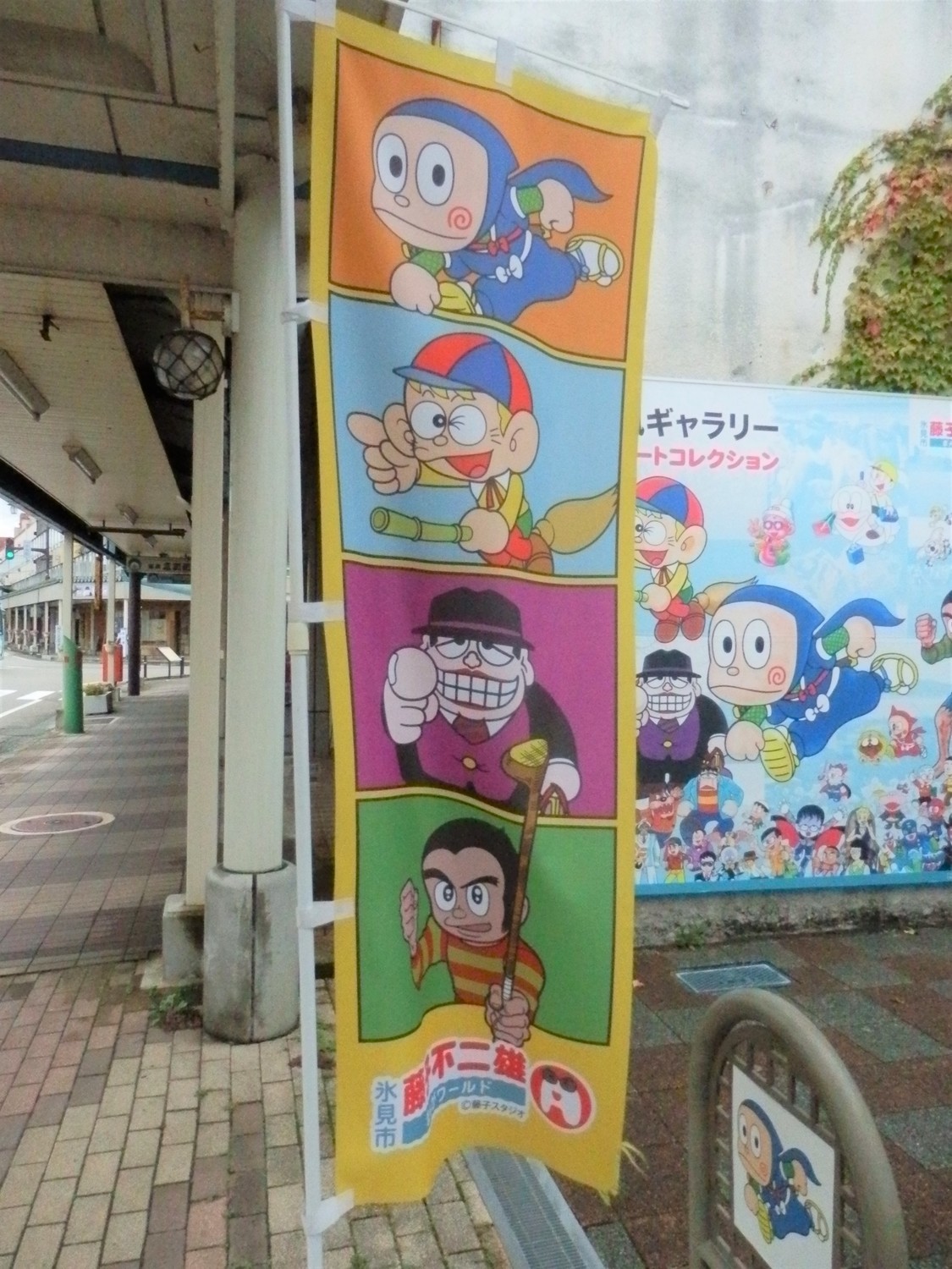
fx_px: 917
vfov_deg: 69.4
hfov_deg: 54.9
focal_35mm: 25
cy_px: 634
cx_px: 476
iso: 1600
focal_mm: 4.5
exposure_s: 1/640
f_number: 8.7
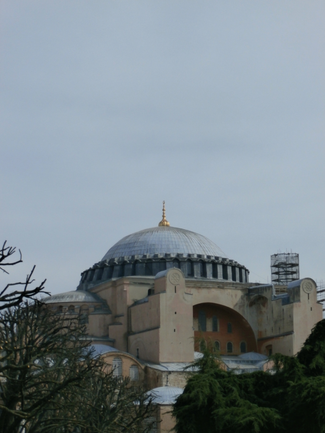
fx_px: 1114
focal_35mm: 89
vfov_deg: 22.0
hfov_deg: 16.6
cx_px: 162
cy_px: 216
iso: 100
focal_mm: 15.79
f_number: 4.7
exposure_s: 1/1600
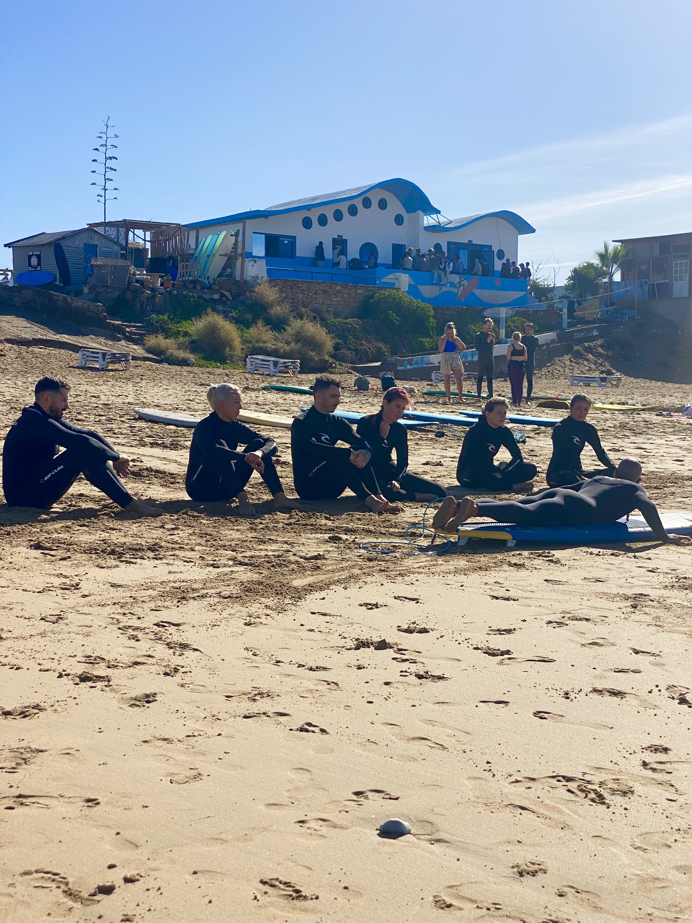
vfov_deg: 36.8
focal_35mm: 52
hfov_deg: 28.0
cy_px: 462
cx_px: 346
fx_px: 1386
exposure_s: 1/3195
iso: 20
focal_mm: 6
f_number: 2
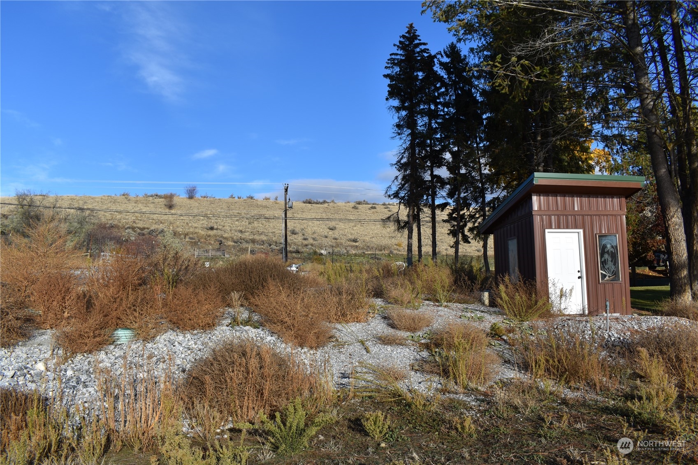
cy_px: 232
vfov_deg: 47.9
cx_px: 349
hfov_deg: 67.4
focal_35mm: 27
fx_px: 523
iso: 100
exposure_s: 1/250
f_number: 8
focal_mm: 18
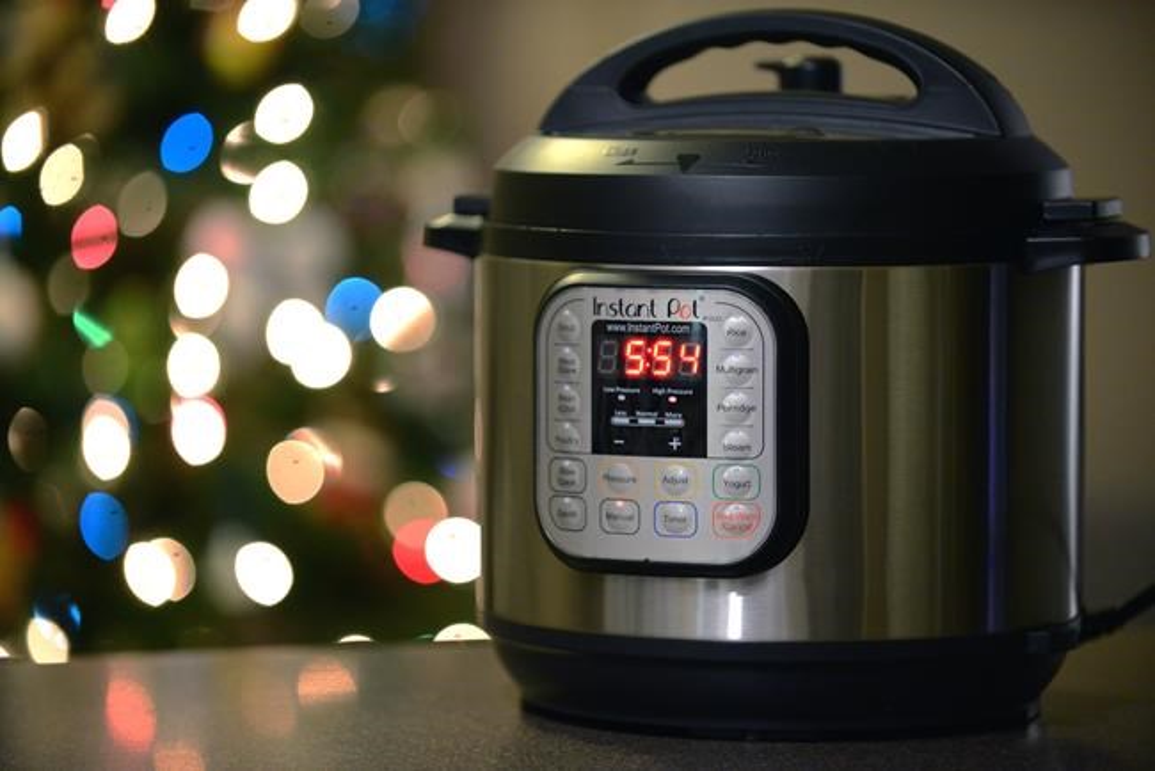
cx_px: 578
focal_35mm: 140
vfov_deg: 9.8
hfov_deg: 14.6
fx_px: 4493
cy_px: 386
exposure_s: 1/125
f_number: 2.8
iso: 4000
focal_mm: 140
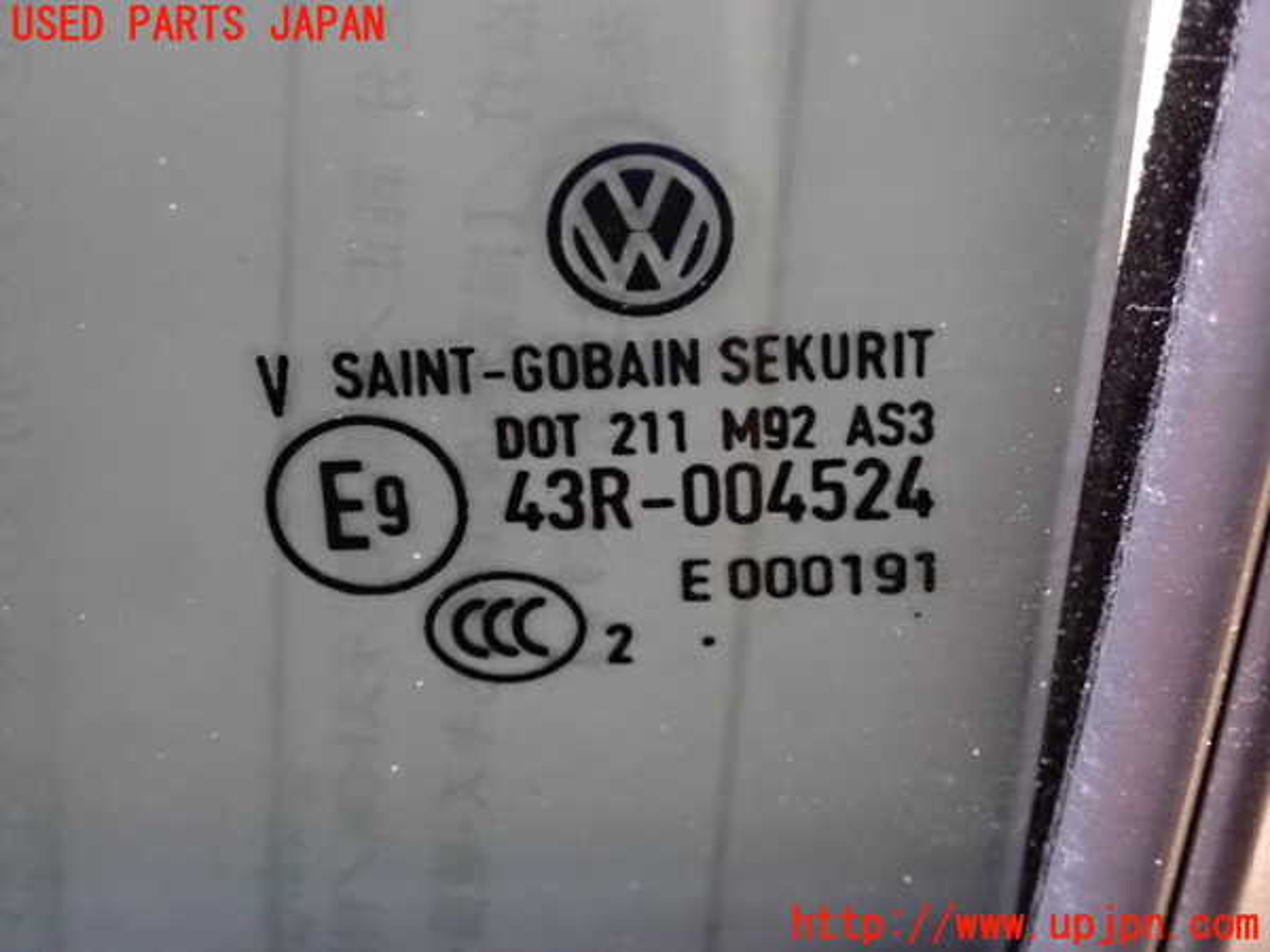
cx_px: 635
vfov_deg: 19.1
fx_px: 2825
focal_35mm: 77
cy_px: 476
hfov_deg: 25.3
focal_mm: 13.65
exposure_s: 1/80
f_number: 4.1
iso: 2000
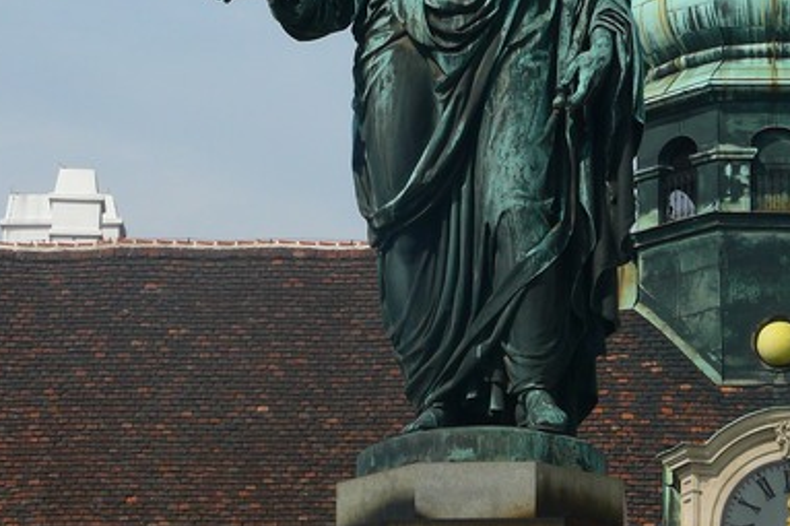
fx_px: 5900
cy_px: 70
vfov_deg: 5.1
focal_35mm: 269
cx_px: 549
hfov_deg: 7.7
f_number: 5.6
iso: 100
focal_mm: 27.8
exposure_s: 1/250
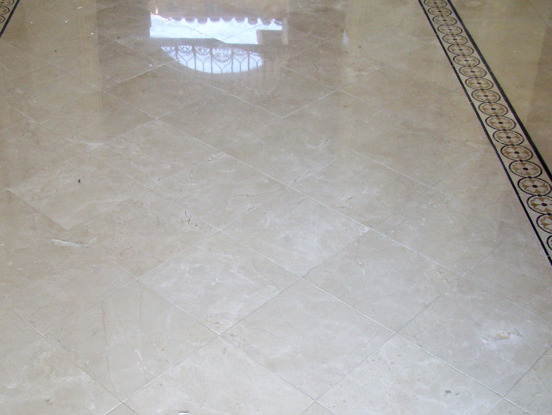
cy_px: 238
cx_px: 227
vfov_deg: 29.1
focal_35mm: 50
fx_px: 798
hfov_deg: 38.1
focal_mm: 5.7
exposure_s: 1/50
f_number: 2.9
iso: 80
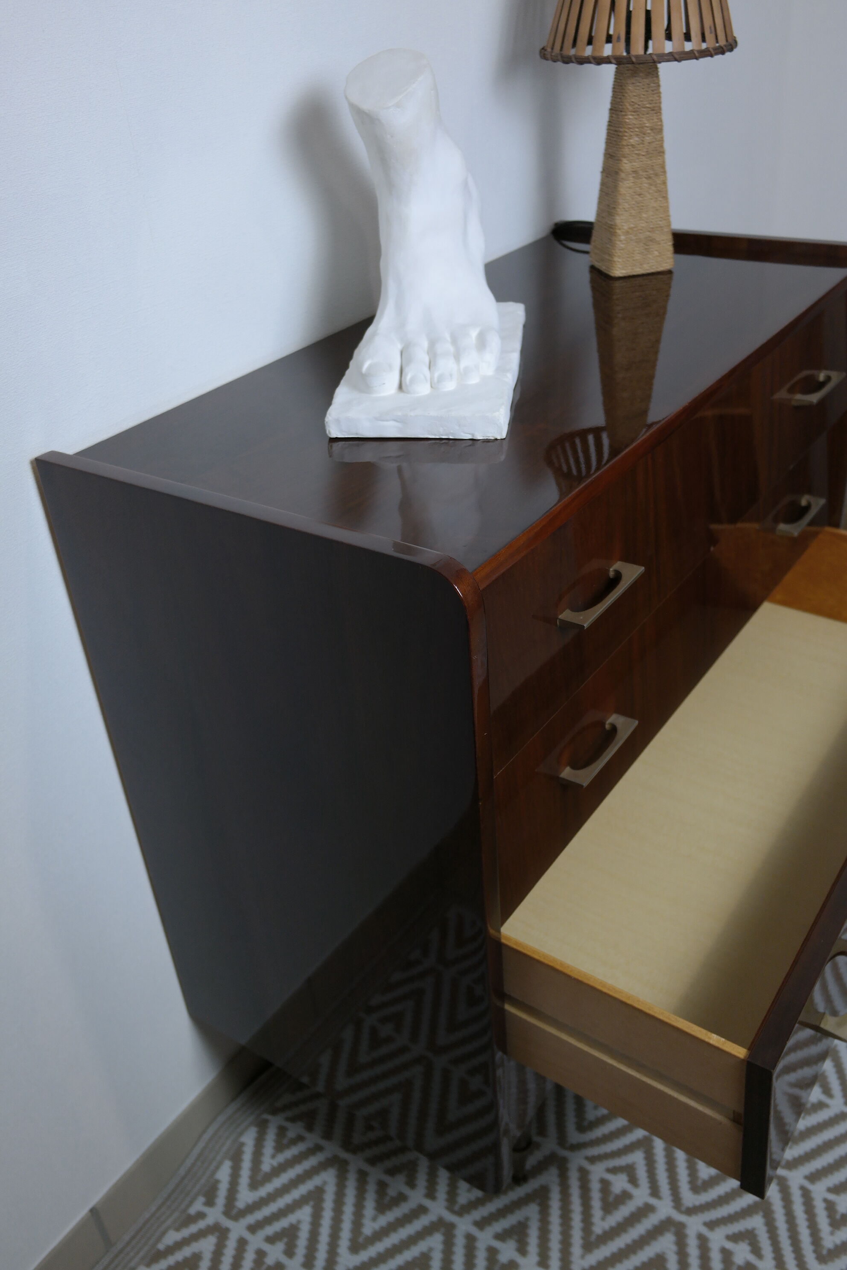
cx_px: 424
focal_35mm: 30
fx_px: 1059
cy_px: 635
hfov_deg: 43.6
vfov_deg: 61.9
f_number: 3.5
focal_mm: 20
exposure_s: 1/40
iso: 400
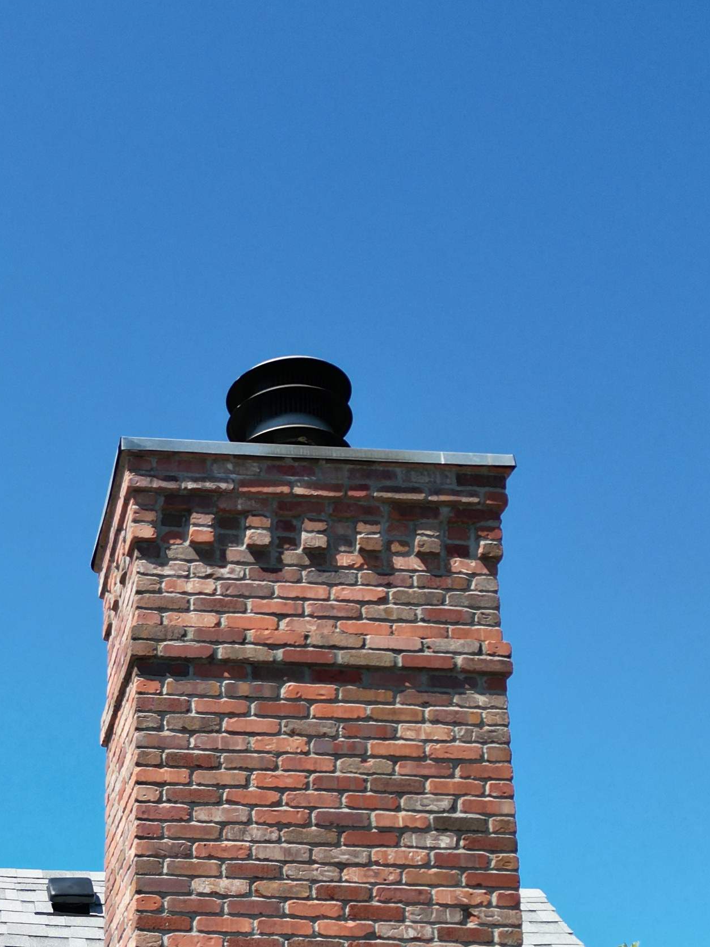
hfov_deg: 23.9
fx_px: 1586
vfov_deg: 30.5
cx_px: -28
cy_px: 984
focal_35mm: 58
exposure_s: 1/2000
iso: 140
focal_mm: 6.72
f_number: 1.7
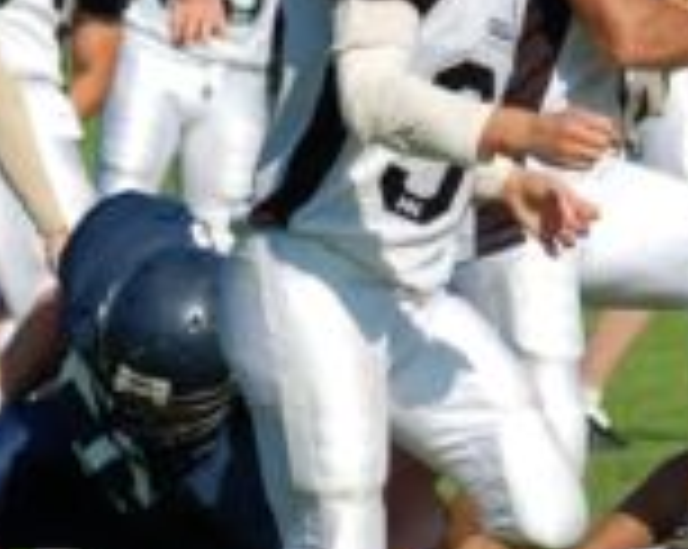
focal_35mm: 562
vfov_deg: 2.7
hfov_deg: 3.4
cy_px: 288
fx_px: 11437
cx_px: 299
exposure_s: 1/1600
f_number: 5.6
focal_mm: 135
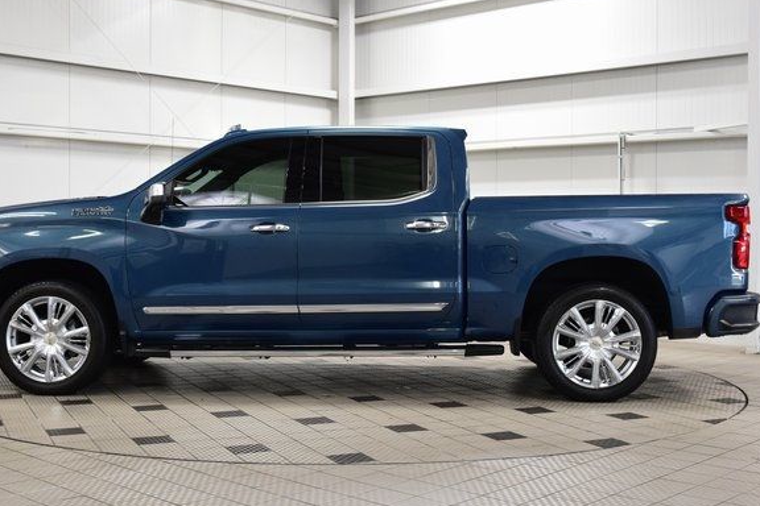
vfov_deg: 27.0
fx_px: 1055
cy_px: 267
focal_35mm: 50
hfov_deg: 39.6
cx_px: 356
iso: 1600
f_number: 5.6
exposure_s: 1/60
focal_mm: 30
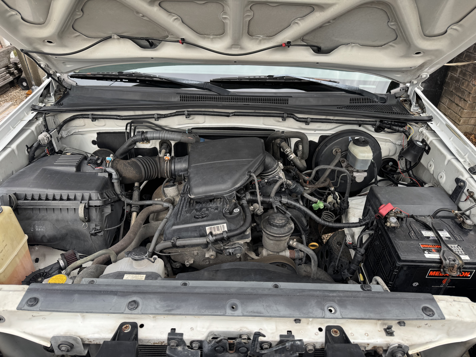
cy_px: 178
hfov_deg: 71.6
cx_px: 238
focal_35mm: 24
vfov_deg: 56.8
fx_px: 330
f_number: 1.78
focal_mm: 6.76
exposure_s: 1/132
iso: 64
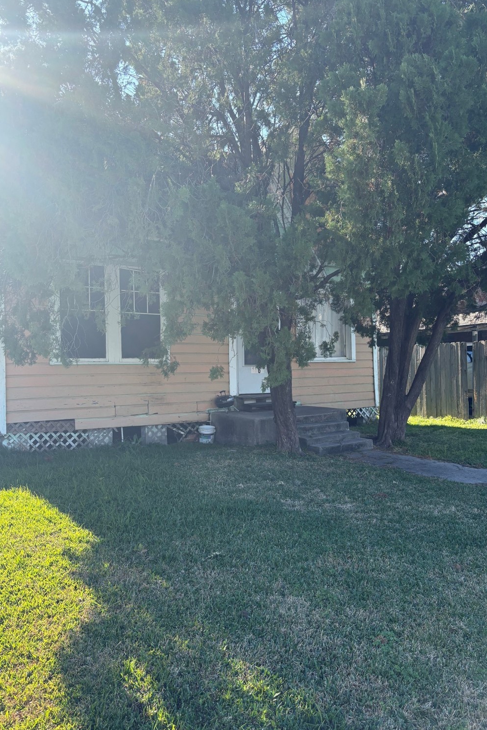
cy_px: 360
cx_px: 235
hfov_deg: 46.4
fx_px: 568
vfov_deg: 65.5
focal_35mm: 28
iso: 50
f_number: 1.6
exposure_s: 1/1001
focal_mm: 5.96
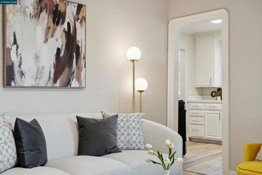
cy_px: 88
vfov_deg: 31.2
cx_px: 131
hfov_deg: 45.4
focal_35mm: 43
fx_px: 313
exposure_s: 1/10
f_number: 5.6
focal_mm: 29
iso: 100
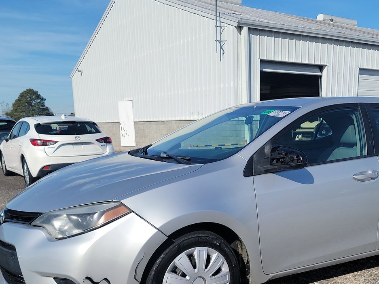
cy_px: 217
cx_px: 241
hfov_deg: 45.3
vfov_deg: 34.3
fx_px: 449
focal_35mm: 41
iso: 50
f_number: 1.8
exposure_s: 1/1176
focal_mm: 6.7
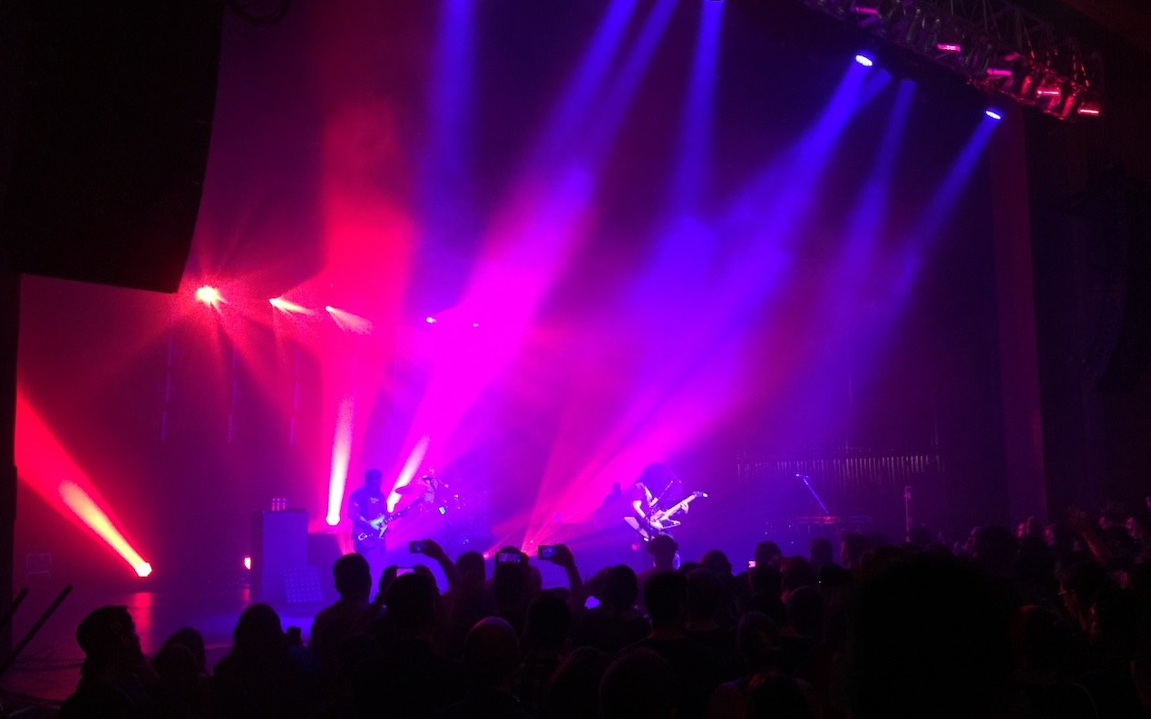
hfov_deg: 61.2
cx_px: 576
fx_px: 972
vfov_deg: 40.4
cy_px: 424
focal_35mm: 31
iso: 125
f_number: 2.2
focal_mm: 4.15
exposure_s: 1/10
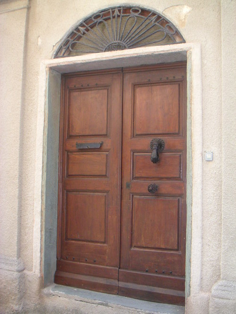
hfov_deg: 37.7
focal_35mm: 38
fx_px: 345
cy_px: 157
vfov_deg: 49.0
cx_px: 118
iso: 160
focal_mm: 6
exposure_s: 1/350
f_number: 2.8
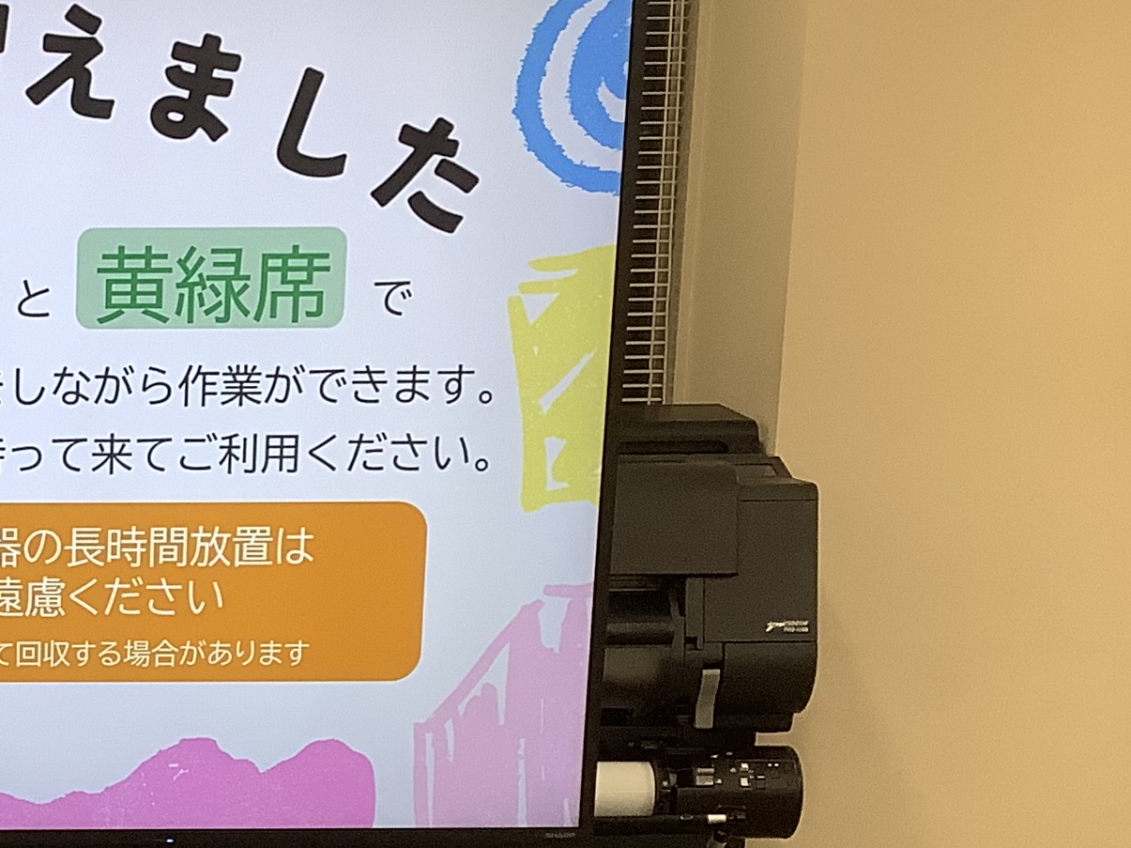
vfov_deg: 17.1
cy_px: 891
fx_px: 2744
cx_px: -168
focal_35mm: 84
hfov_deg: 21.8
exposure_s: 1/100
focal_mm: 3.3
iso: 80
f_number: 2.4
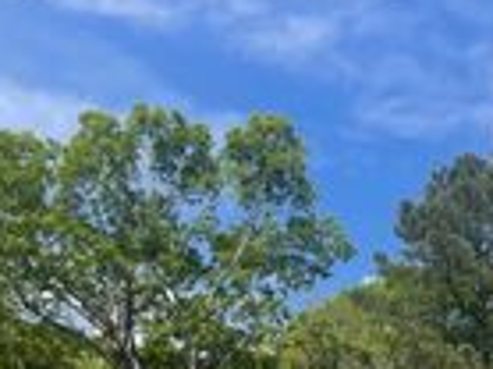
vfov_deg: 14.5
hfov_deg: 21.7
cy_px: 648
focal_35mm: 90
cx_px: 340
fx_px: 1281
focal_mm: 5.1
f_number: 1.6
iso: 32
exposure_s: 1/5618
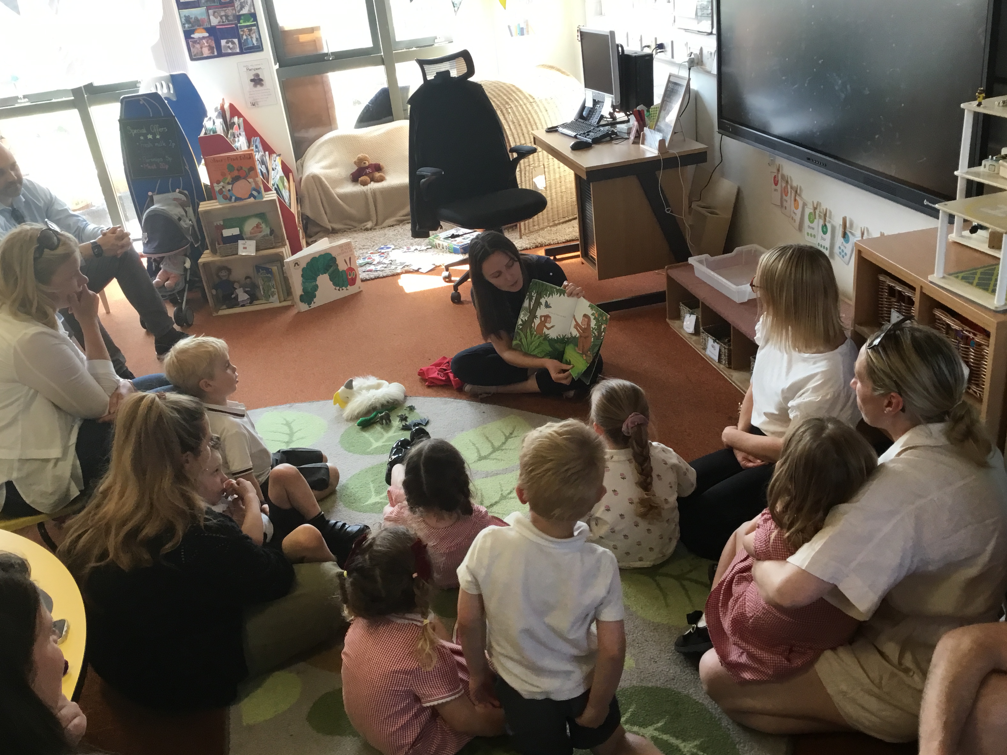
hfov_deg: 56.8
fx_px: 931
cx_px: 500
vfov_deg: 44.2
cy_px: 378
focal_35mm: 32
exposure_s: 1/33
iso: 40
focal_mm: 3.3
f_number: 2.4
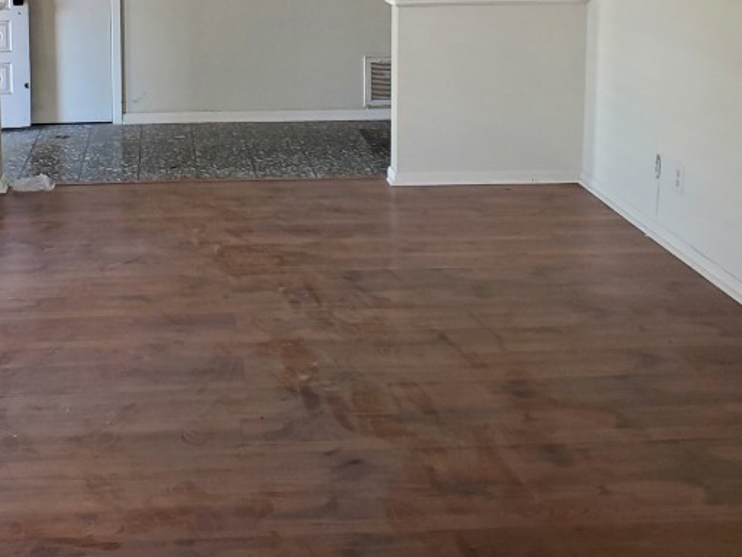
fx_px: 1115
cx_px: 223
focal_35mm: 52
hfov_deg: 36.3
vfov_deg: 26.7
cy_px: 20
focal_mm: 4.3
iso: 200
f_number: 2.4
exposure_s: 1/50
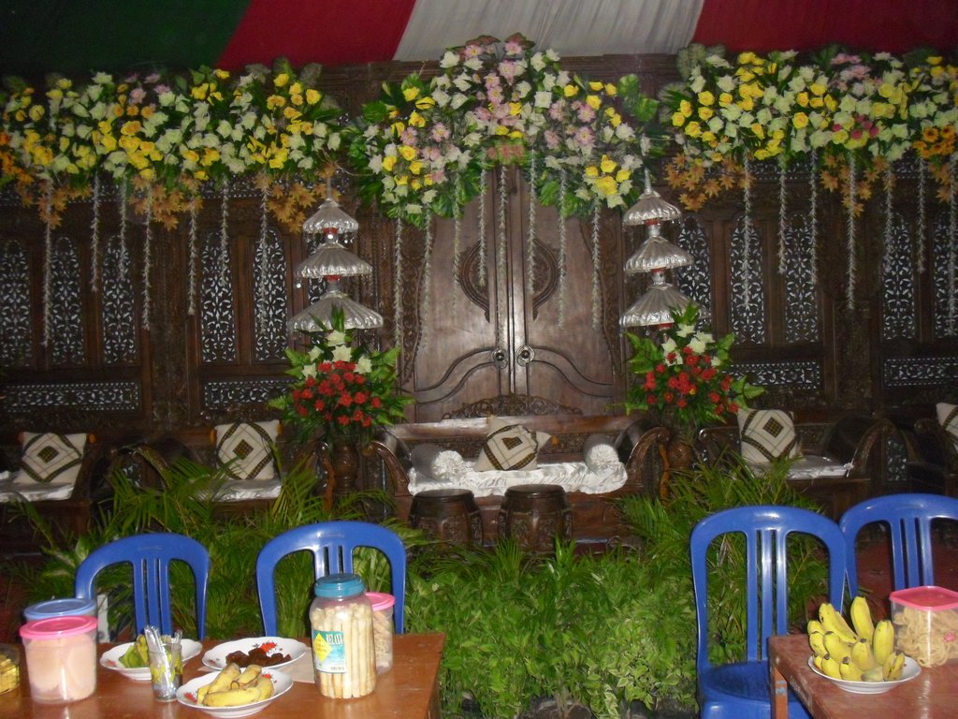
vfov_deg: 37.7
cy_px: 360
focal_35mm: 38
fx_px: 1052
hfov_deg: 49.0
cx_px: 479
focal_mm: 6.2
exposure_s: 1/60
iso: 400
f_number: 2.8
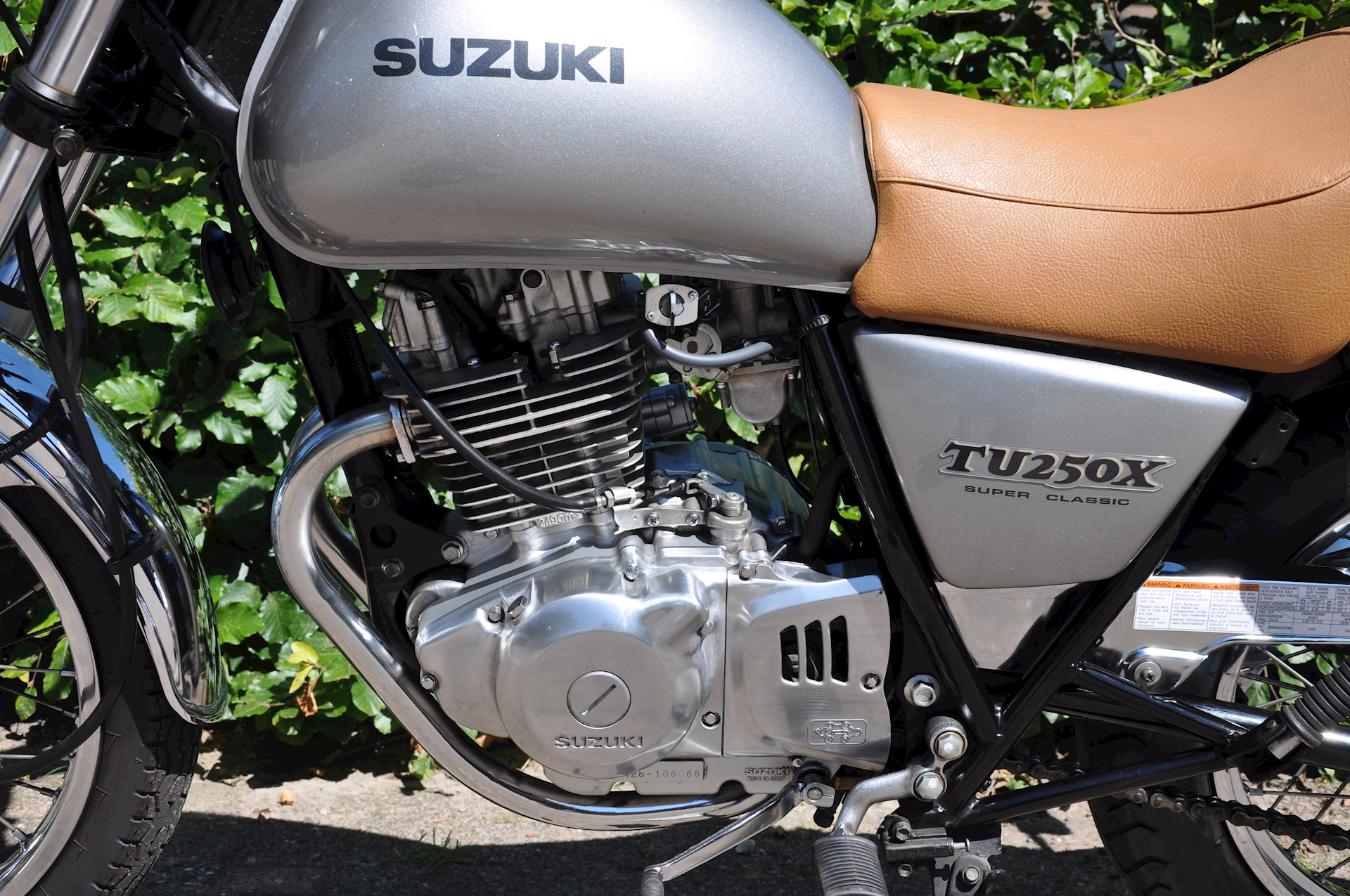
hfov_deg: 35.1
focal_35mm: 57
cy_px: 448
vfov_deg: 23.7
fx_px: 2135
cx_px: 675
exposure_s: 1/320
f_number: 9
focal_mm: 38
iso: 200
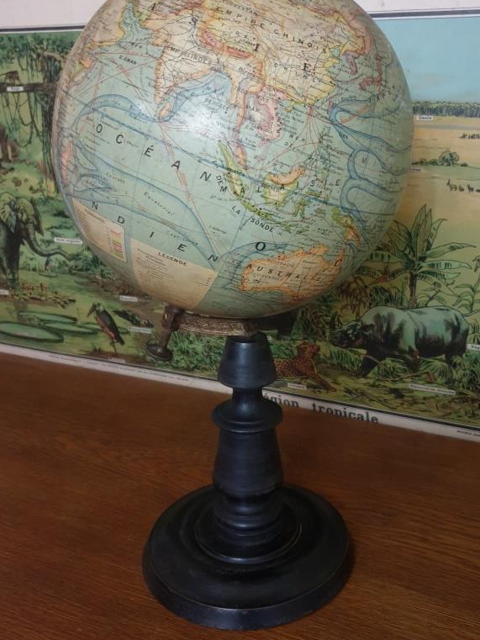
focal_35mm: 35
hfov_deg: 40.6
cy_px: 273
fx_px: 647
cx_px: 276
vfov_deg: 52.4
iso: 250
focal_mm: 4.3
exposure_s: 1/11
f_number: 1.5
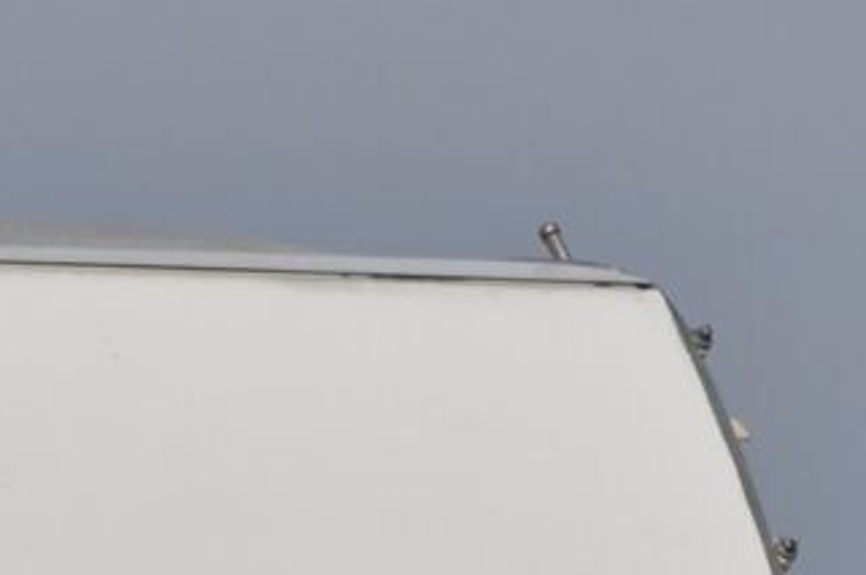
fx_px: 30168
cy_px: 1123
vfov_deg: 1.1
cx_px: 572
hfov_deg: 1.6
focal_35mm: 1256
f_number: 8
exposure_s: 1/1250
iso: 200
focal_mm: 210
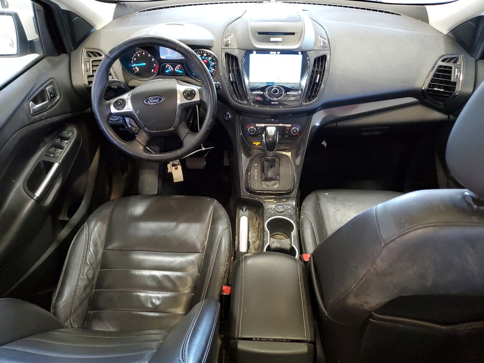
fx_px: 364
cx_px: 242
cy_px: 182
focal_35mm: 26
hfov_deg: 67.3
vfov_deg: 53.1
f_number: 1.5
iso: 371
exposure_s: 1/60.2
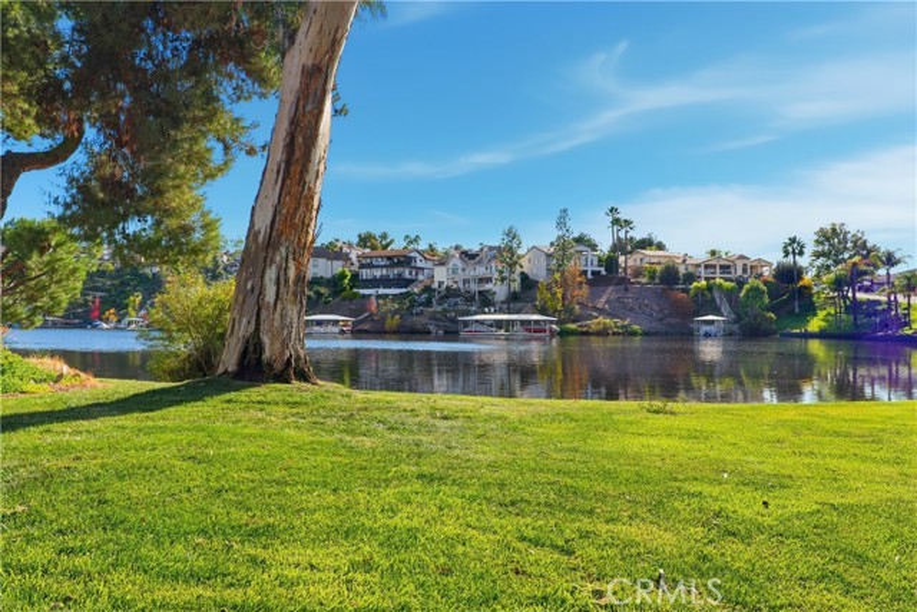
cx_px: 458
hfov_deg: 65.5
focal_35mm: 28
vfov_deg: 46.4
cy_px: 306
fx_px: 713
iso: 320
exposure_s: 1/3200
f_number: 8
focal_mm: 28
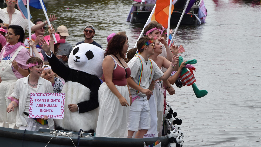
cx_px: 124
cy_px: 87
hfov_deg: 10.0
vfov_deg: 5.6
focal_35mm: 216
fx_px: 1493
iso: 200
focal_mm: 105
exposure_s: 1/320
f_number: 9
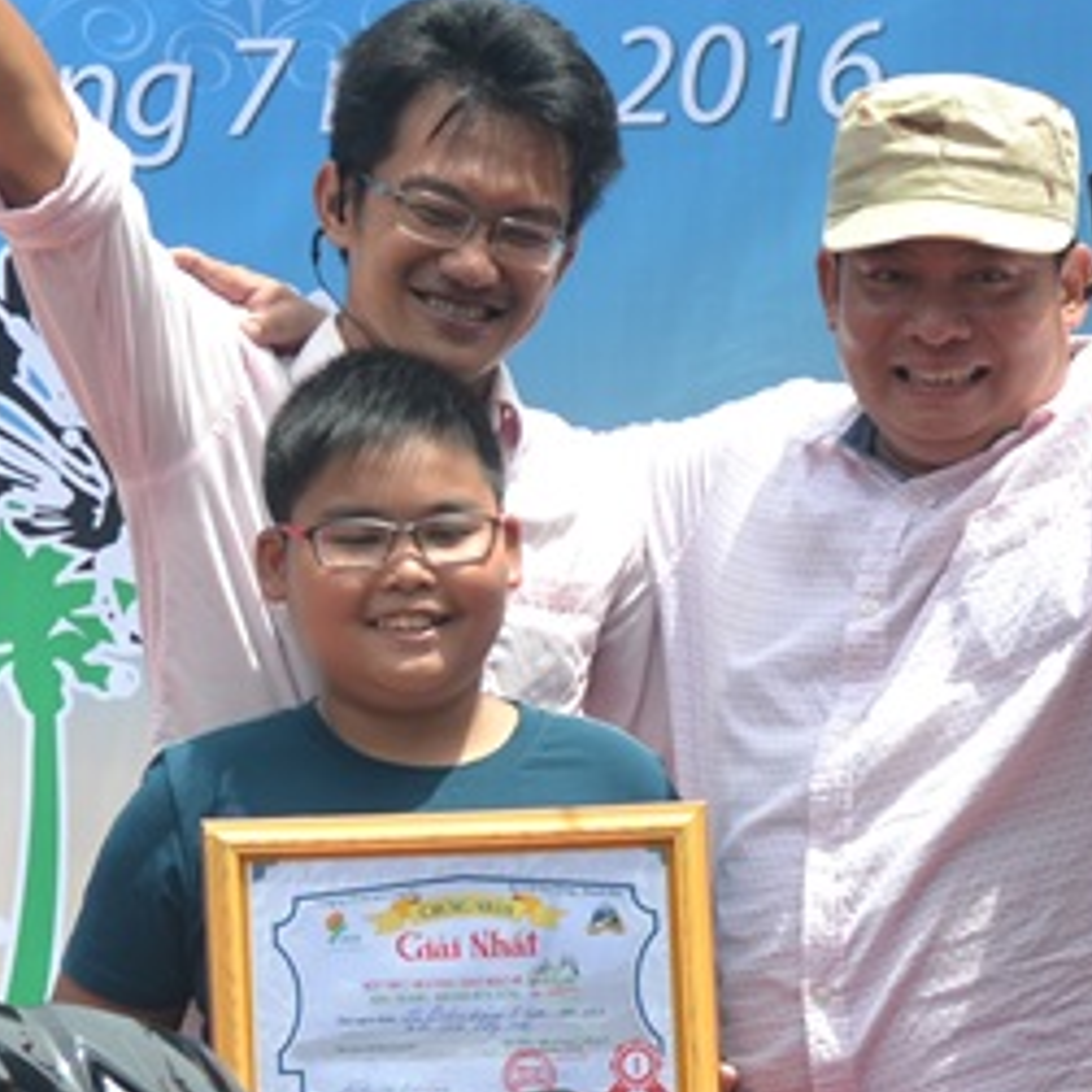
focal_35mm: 286
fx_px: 10198
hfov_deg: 6.1
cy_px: 124
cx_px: -148
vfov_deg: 6.1
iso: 100
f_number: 7.1
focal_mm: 55
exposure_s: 1/200
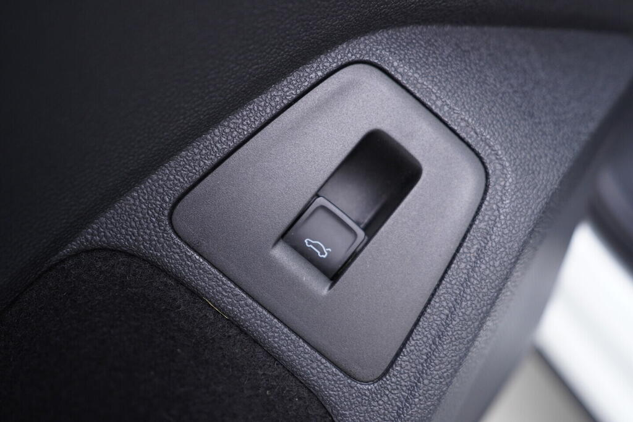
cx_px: 316
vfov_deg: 36.9
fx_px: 633
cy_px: 211
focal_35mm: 36
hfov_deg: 53.1
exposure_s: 1/40
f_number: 2.8
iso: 320
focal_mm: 24
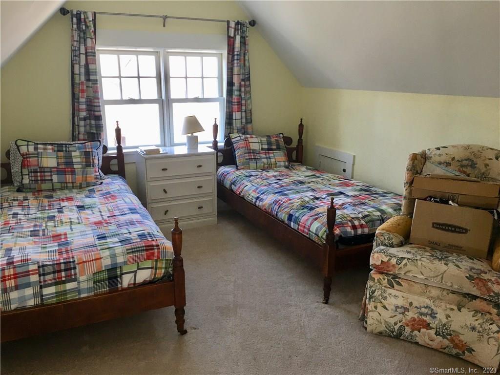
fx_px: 419
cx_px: 250
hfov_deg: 61.7
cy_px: 188
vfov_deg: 48.2
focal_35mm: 29
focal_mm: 4.15
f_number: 2.2
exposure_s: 1/30
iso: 40
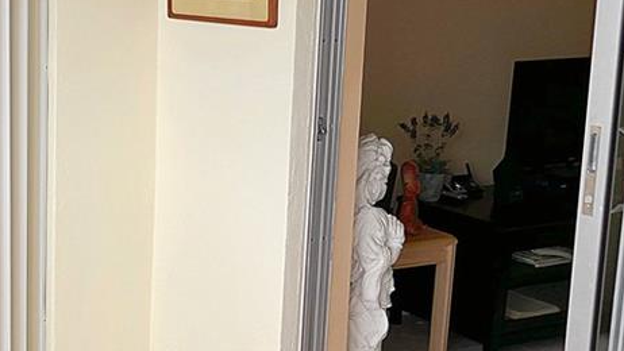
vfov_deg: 20.7
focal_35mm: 58
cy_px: 144
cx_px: -39
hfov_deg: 32.3
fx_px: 960
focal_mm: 9.1
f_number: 2.8
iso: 125
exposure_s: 1/500
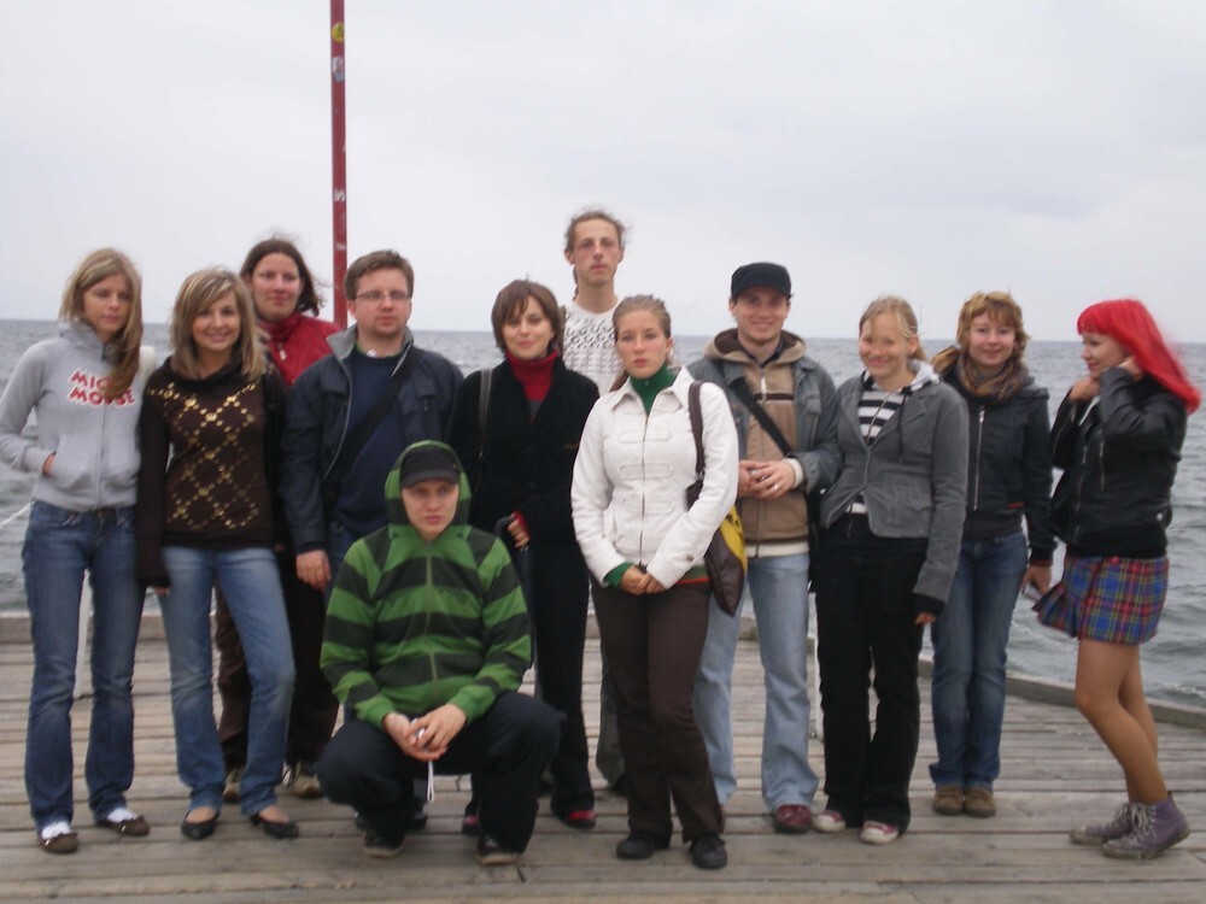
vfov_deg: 26.1
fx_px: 1951
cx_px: 603
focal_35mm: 56
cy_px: 452
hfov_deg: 34.3
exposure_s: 1/40
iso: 80
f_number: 3.9
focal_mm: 9.3
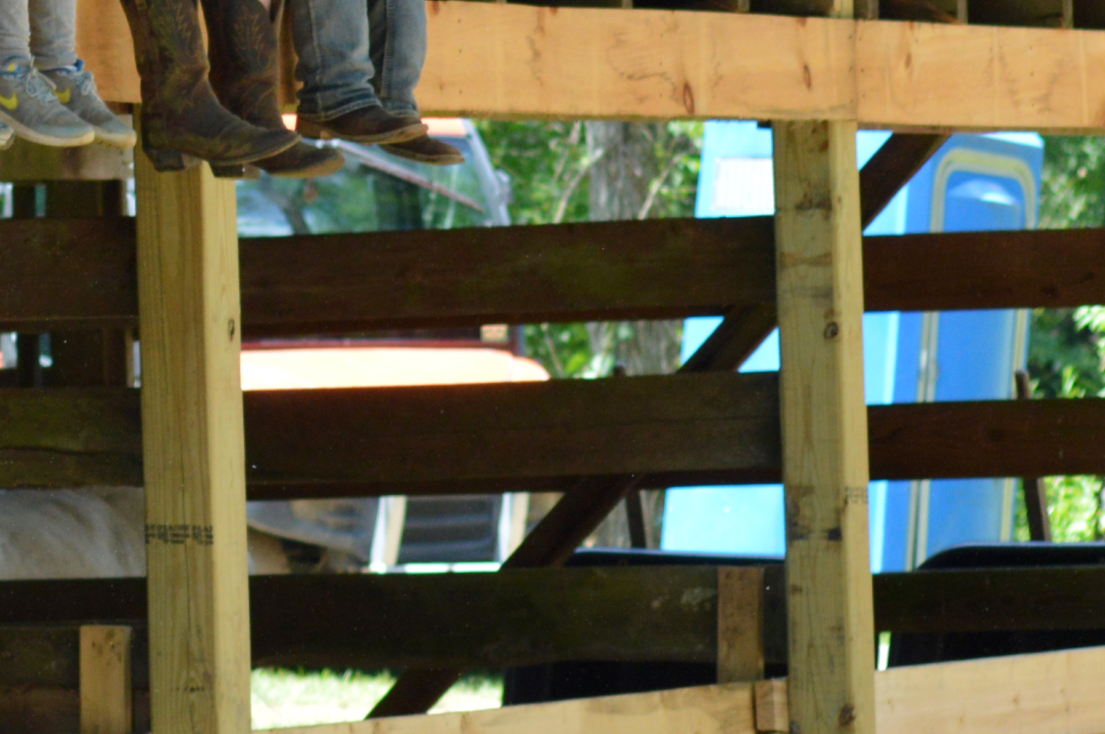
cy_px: -326
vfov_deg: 3.9
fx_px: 10793
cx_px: -701
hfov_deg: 5.8
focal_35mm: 352
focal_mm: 70
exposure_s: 1/400
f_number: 5
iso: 400
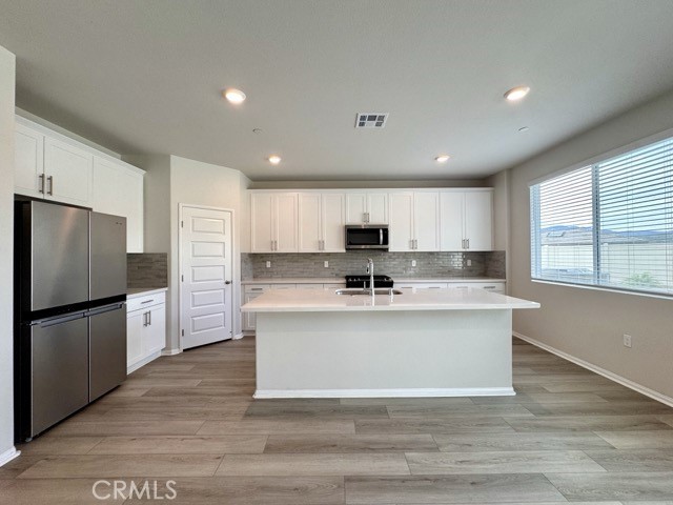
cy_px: 252
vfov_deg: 85.7
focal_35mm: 14
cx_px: 336
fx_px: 272
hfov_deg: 102.1
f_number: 2.2
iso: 100
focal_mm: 2.22
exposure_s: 1/120
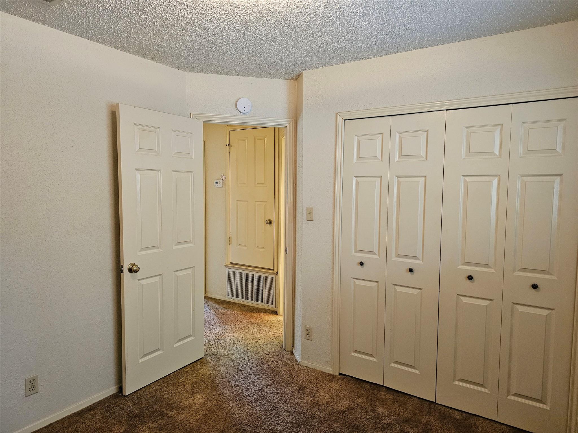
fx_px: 384
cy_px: 216
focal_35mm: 23
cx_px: 289
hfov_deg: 73.9
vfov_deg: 58.9
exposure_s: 1/120
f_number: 1.7
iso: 640
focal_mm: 6.3
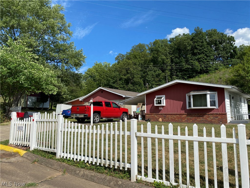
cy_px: 94
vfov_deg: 53.1
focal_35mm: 26
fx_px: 188
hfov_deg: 67.3
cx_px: 125
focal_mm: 4.25
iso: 32
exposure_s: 1/3610
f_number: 1.8
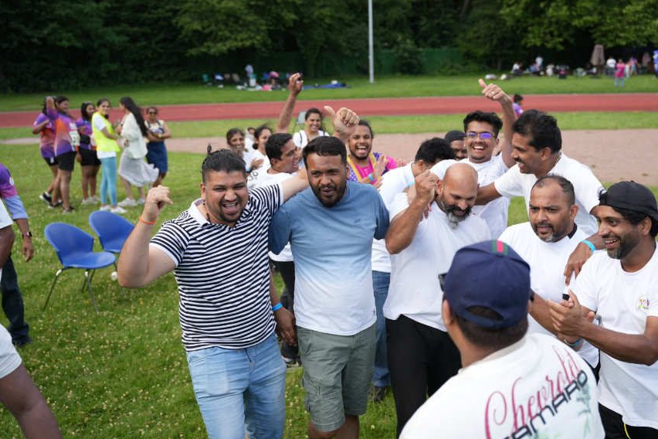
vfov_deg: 31.6
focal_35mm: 42
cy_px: 204
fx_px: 774
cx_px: 378
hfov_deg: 45.9
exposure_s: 1/1000
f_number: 2.8
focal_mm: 35.3
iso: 250
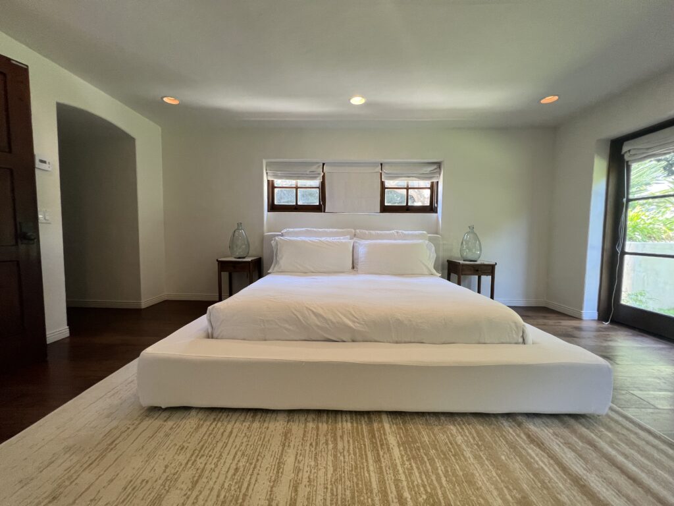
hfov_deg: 106.2
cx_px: 337
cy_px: 253
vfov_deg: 89.9
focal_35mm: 13
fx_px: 253
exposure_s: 1/120
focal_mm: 1.57
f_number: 1.8
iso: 125
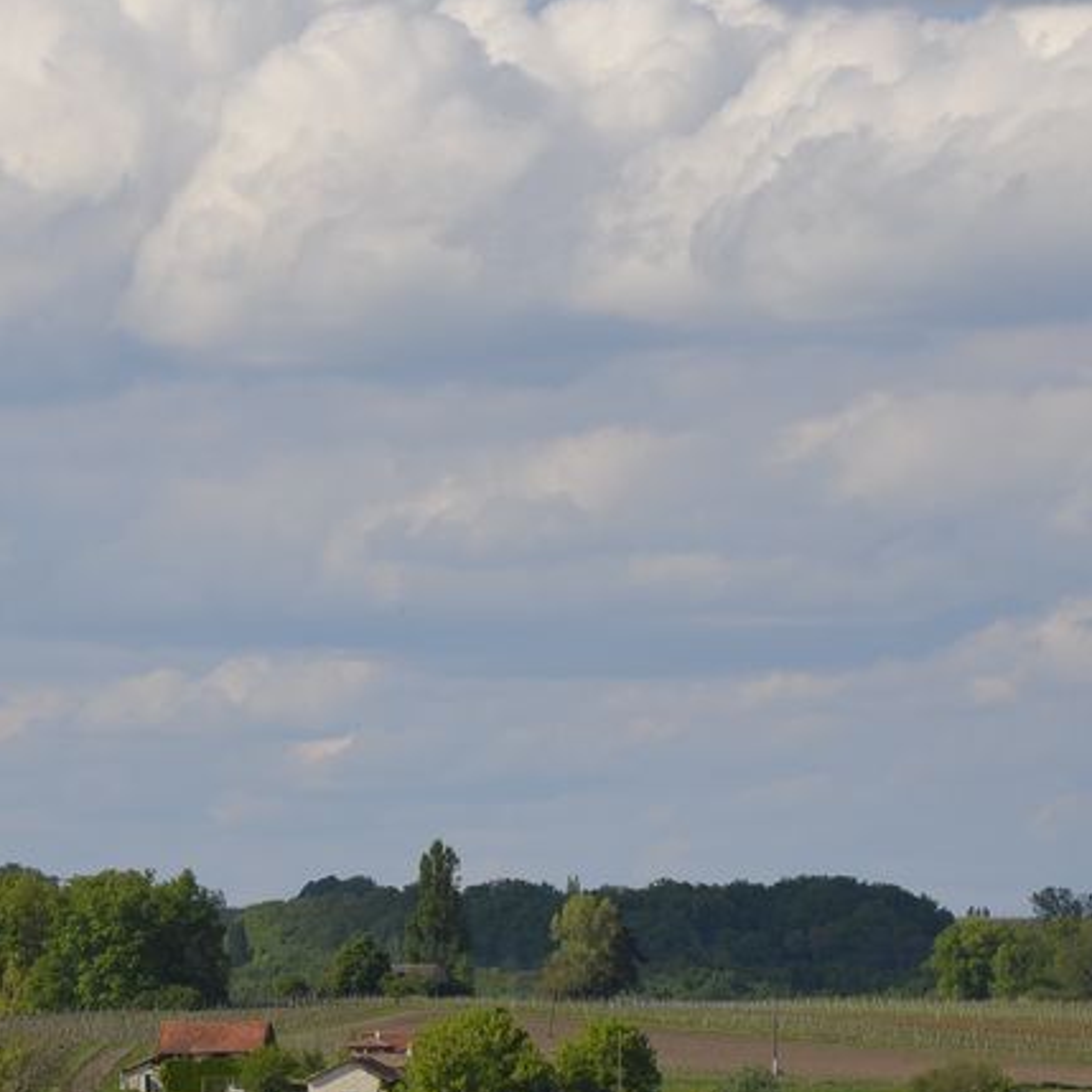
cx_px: 445
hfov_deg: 7.0
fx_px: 8879
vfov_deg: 7.0
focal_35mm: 249
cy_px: 663
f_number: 9
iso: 100
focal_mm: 105
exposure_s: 1/320
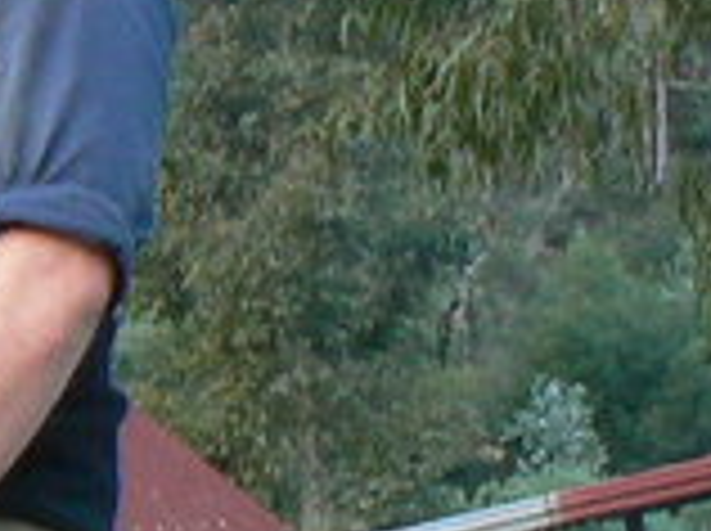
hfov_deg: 8.0
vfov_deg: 6.3
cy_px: 76
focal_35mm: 234
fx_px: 4799
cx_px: -783
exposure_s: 1/50
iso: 100
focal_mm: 6
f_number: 2.8
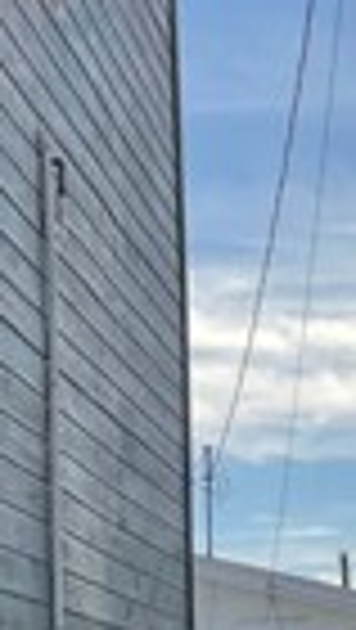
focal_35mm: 144
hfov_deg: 8.2
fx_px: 2411
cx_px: 590
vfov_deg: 14.7
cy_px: 634
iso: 16
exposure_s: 1/2959
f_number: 1.8
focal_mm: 3
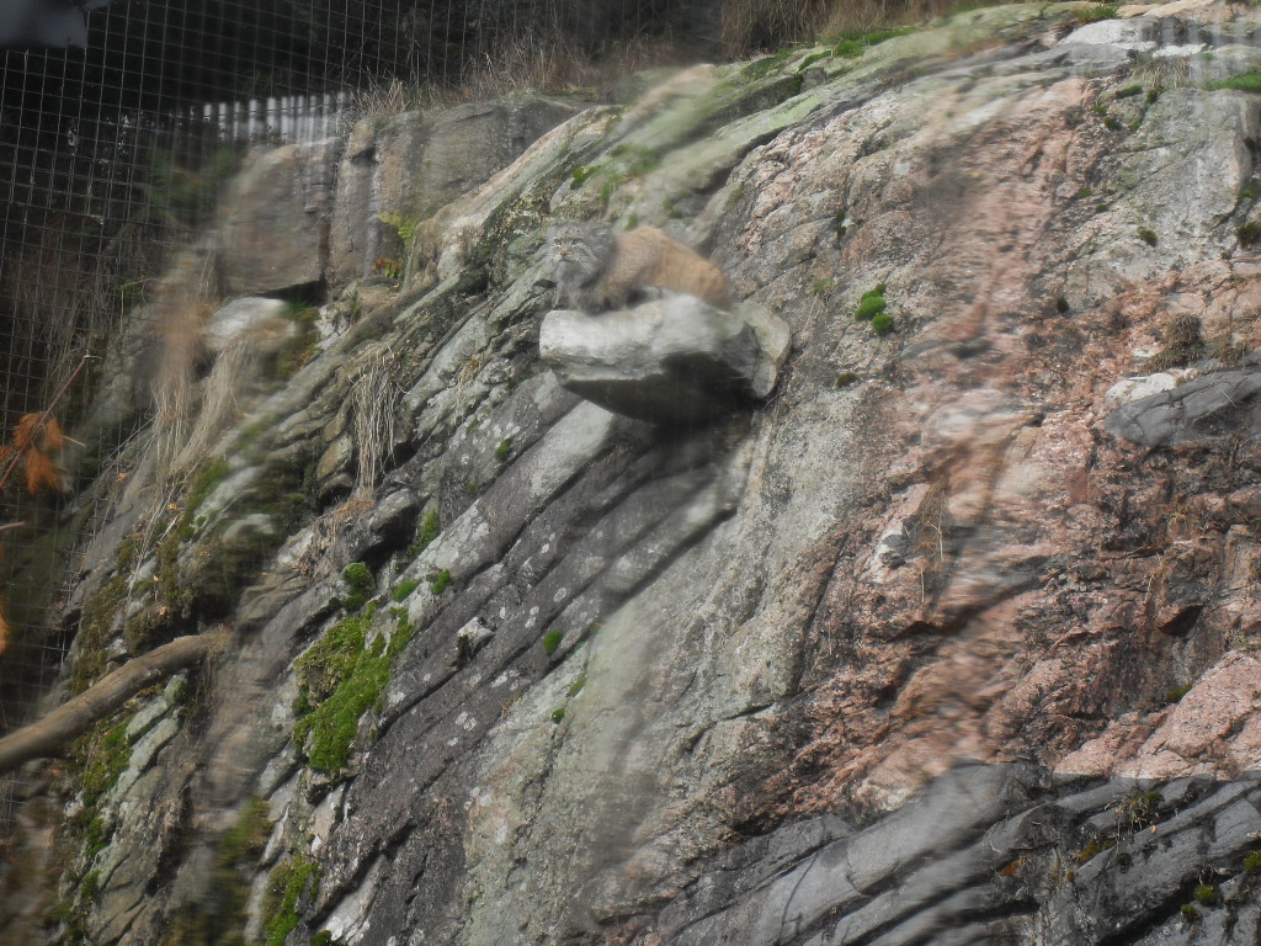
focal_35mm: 111
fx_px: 4044
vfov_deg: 13.3
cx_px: 630
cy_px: 473
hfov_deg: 17.7
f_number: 5.2
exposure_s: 1/90
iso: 100
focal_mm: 18.1
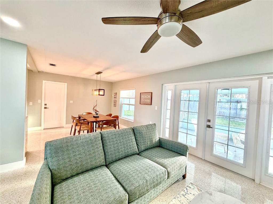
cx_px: 136
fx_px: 110
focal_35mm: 14
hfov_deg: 102.1
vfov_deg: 85.7
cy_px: 102
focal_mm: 2.22
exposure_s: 1/120
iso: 200
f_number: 2.2
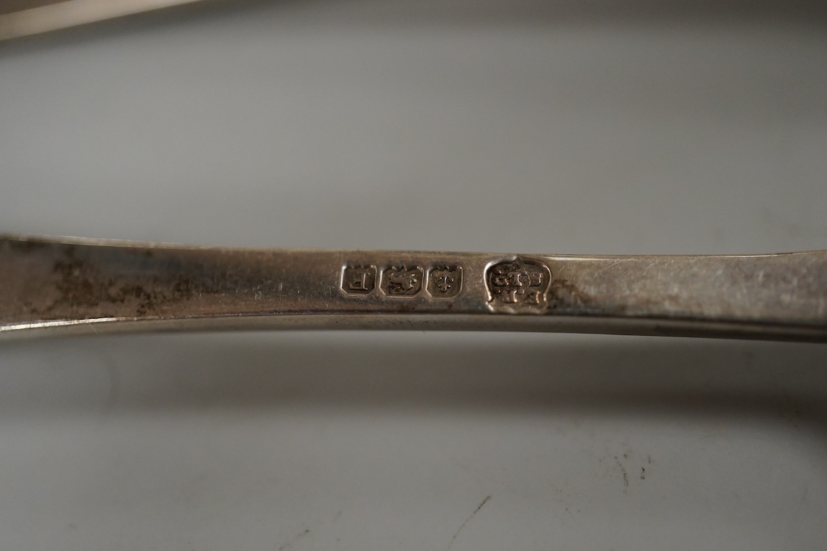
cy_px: 276
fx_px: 1034
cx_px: 414
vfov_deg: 29.9
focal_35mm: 45
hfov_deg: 43.6
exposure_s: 1/800
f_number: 3.5
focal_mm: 30
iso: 2500
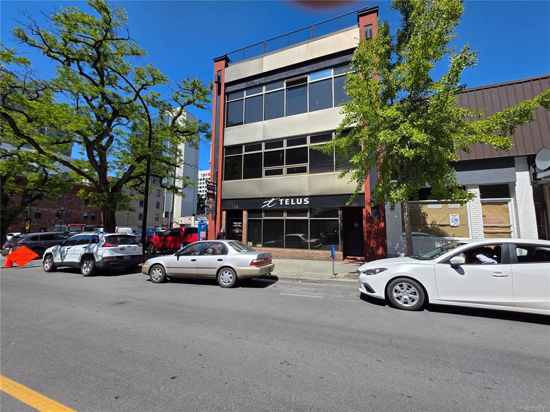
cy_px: 206
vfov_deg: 89.9
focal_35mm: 13
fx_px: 207
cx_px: 275
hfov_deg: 106.2
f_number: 1.9
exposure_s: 1/2246
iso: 40
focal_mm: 2.2
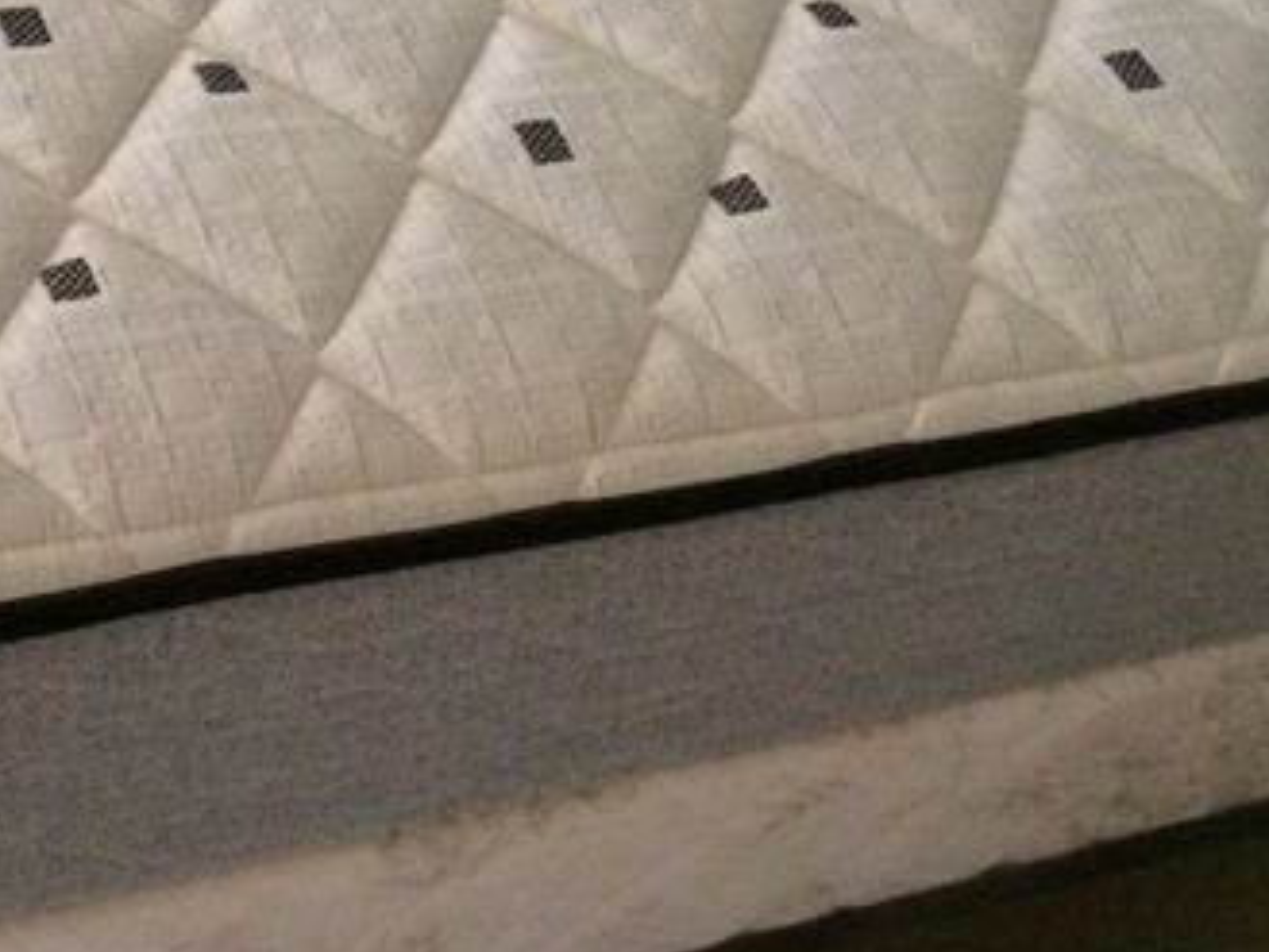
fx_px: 3007
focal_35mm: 82
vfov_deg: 17.0
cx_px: 116
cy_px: -260
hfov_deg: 23.2
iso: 320
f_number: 2.2
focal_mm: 4.12
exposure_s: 1/17
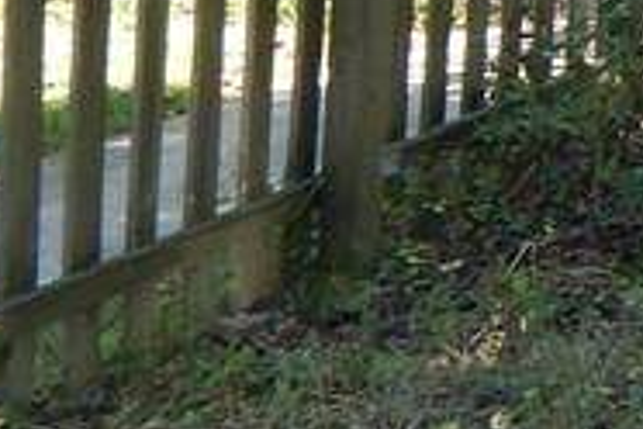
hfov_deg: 11.7
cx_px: 1552
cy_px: -609
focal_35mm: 143
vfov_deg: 8.7
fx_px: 2554
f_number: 3.1
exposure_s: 1/125
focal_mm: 4.5
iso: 125
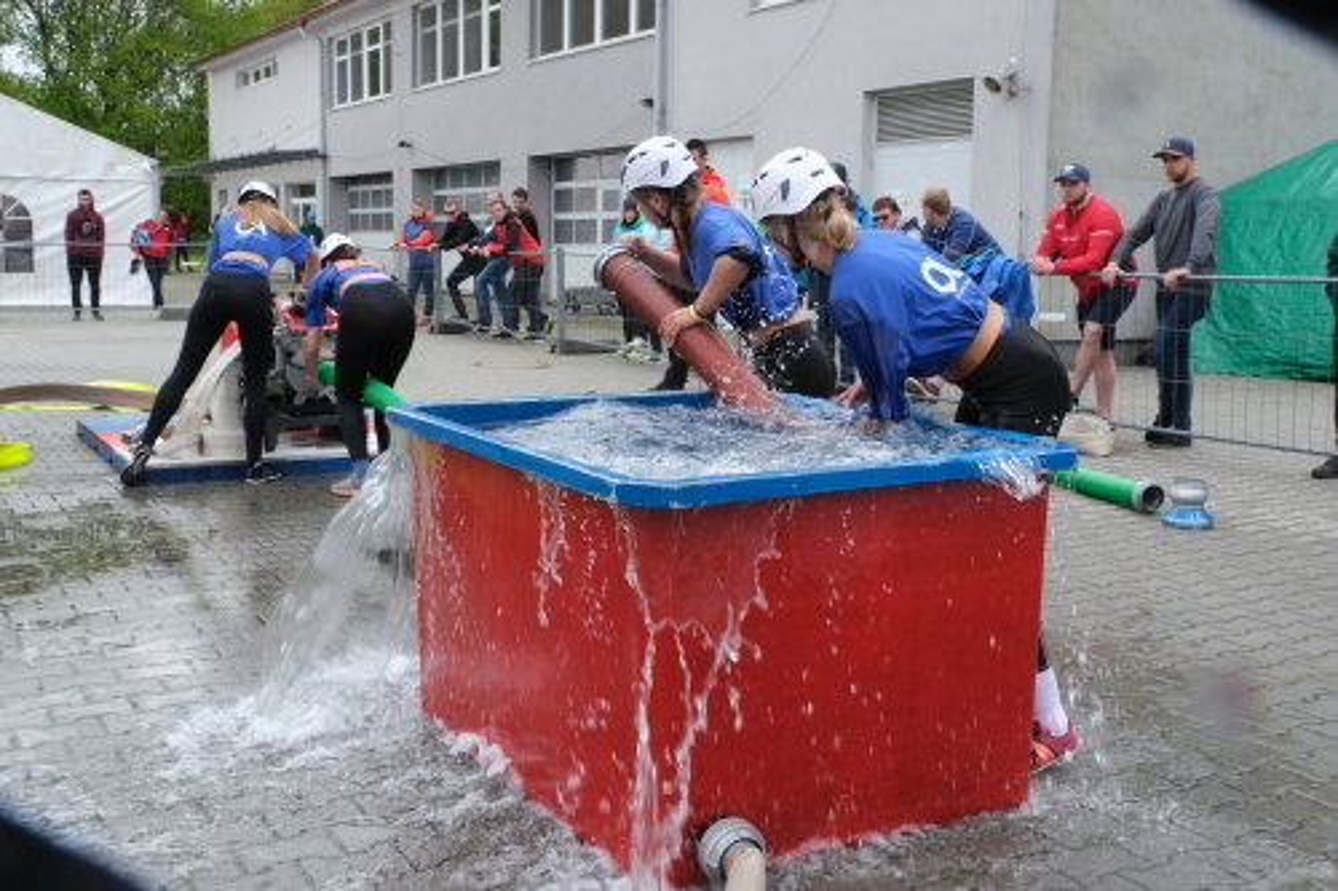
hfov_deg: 50.7
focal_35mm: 38
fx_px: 1412
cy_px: 446
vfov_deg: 35.0
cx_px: 669
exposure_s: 1/140
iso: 800
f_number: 16
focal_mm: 25.4
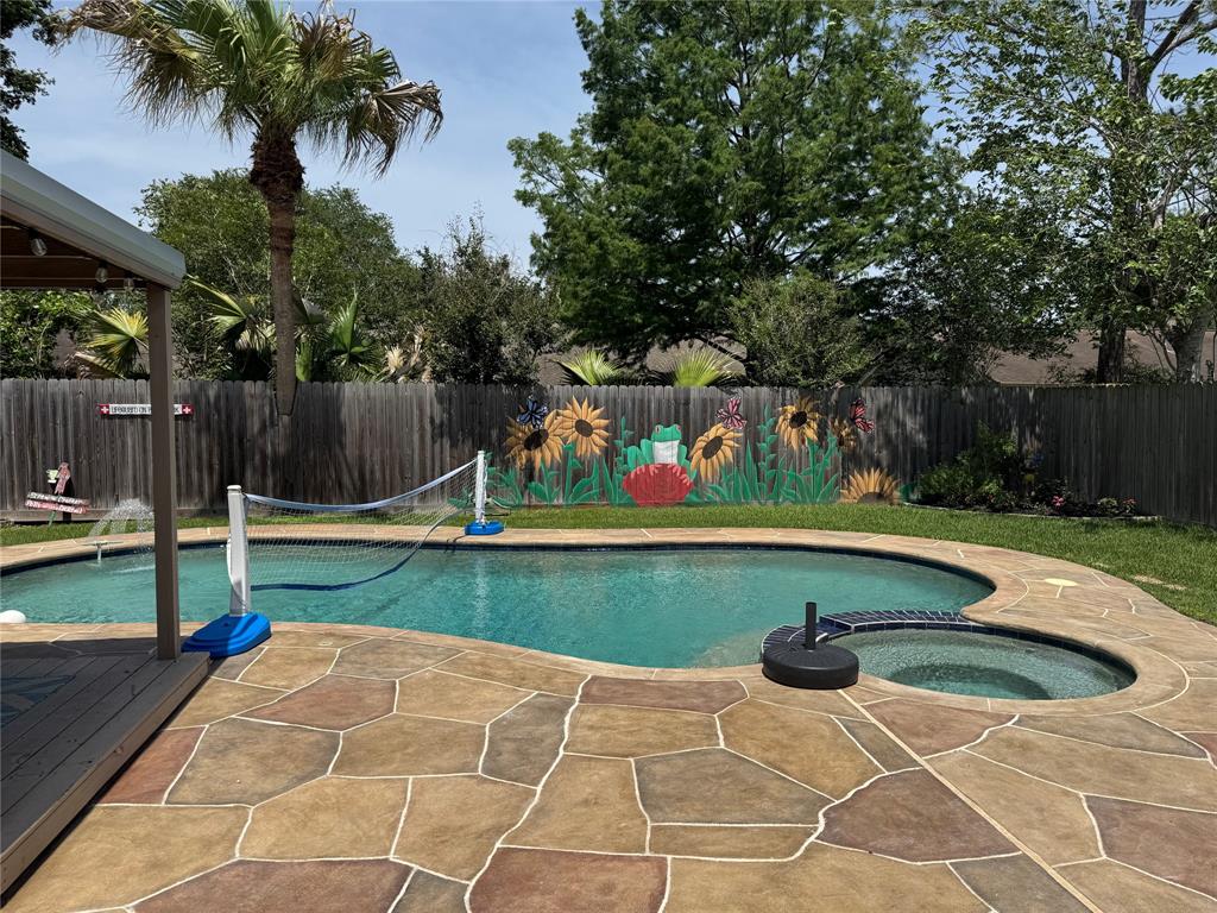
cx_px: 608
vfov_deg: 56.8
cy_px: 456
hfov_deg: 71.6
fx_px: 844
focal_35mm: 24
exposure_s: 1/5348
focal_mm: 6.76
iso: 80
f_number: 1.78
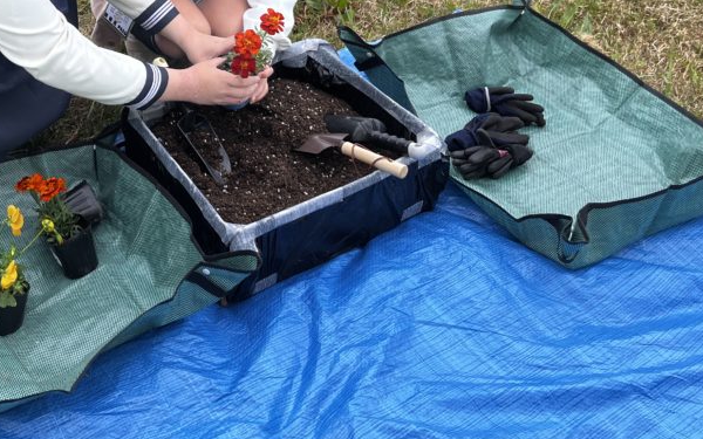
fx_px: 900
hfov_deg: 40.7
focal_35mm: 47
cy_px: 35
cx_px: 134
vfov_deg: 26.4
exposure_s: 1/992
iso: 50
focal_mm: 5.1
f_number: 1.6
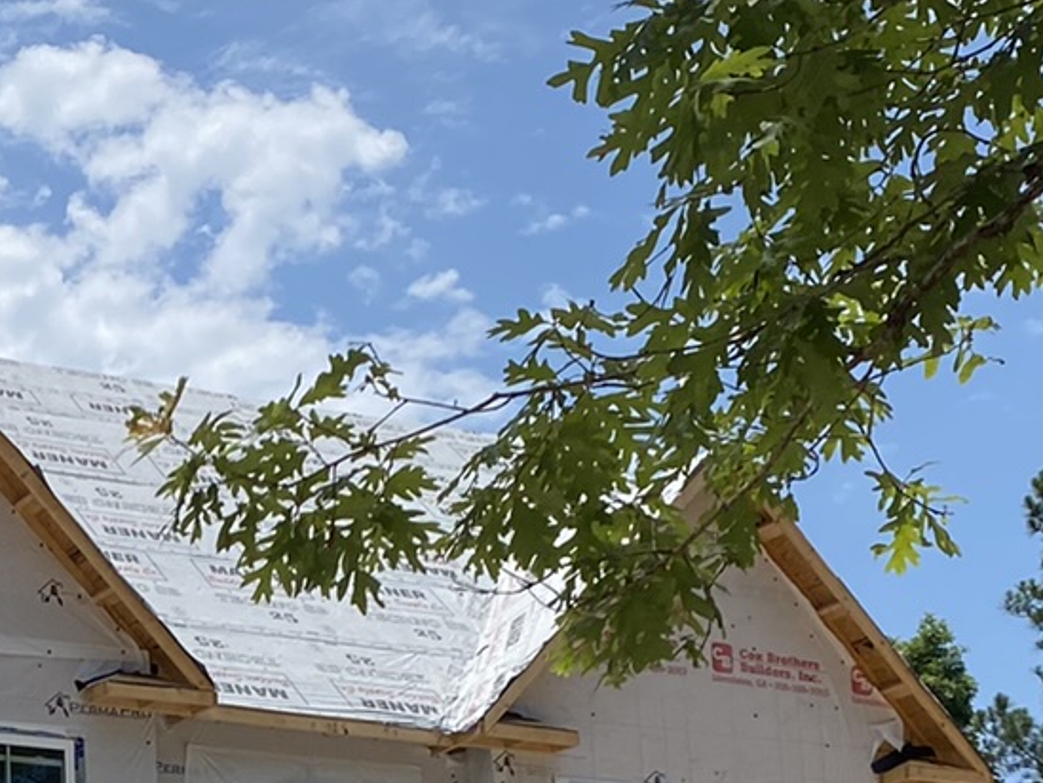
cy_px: 1026
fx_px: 2923
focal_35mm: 97
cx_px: -13
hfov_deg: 19.6
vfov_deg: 14.6
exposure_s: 1/4808
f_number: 1.8
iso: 32
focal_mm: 4.25
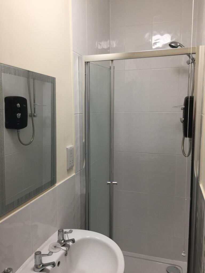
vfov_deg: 61.7
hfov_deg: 48.2
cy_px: 136
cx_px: 102
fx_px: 229
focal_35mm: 29
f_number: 2.2
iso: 40
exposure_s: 1/33
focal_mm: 4.15
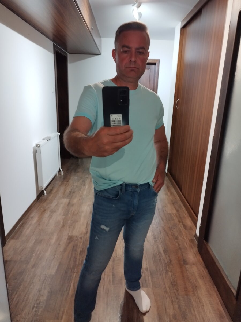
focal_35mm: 25
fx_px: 232
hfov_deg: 54.9
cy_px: 161
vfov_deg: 69.4
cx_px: 120
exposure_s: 1/20
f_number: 1.89
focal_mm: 5.95
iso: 350
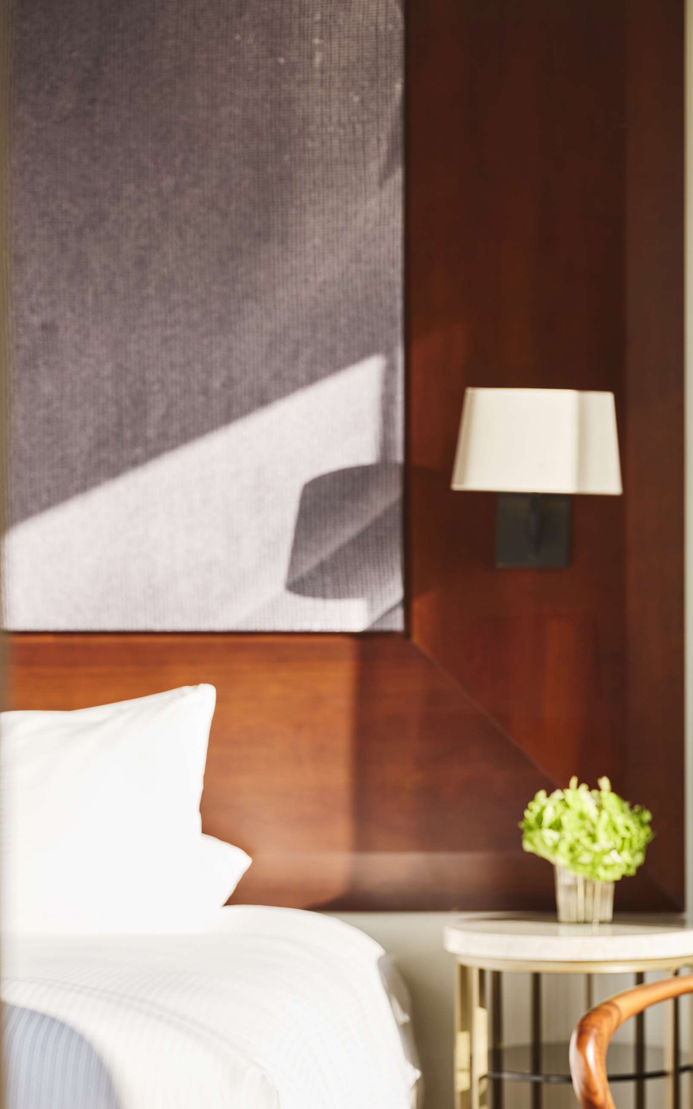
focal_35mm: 124
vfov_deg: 16.8
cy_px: 794
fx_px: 3746
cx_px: 546
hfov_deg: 10.5
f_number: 4
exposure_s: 1/125
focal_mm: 100
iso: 100
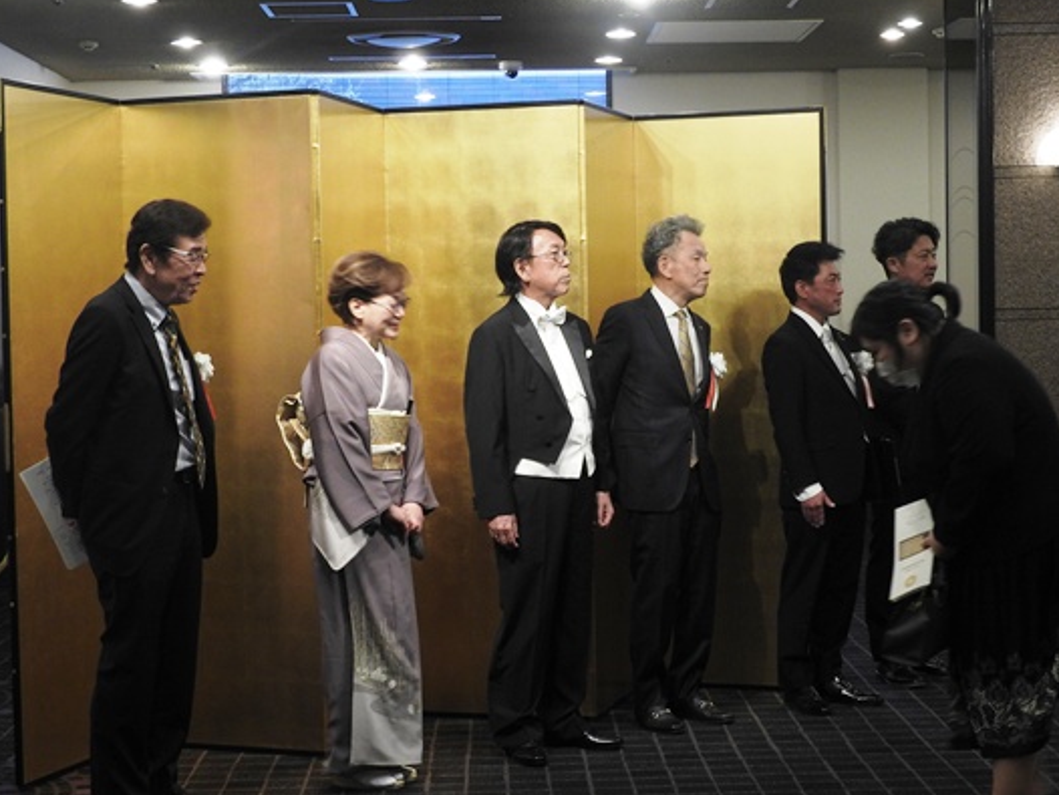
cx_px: 598
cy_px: 425
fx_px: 2234
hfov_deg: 26.6
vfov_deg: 20.2
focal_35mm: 73
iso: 220
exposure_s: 1/30
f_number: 4.2
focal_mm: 10.7
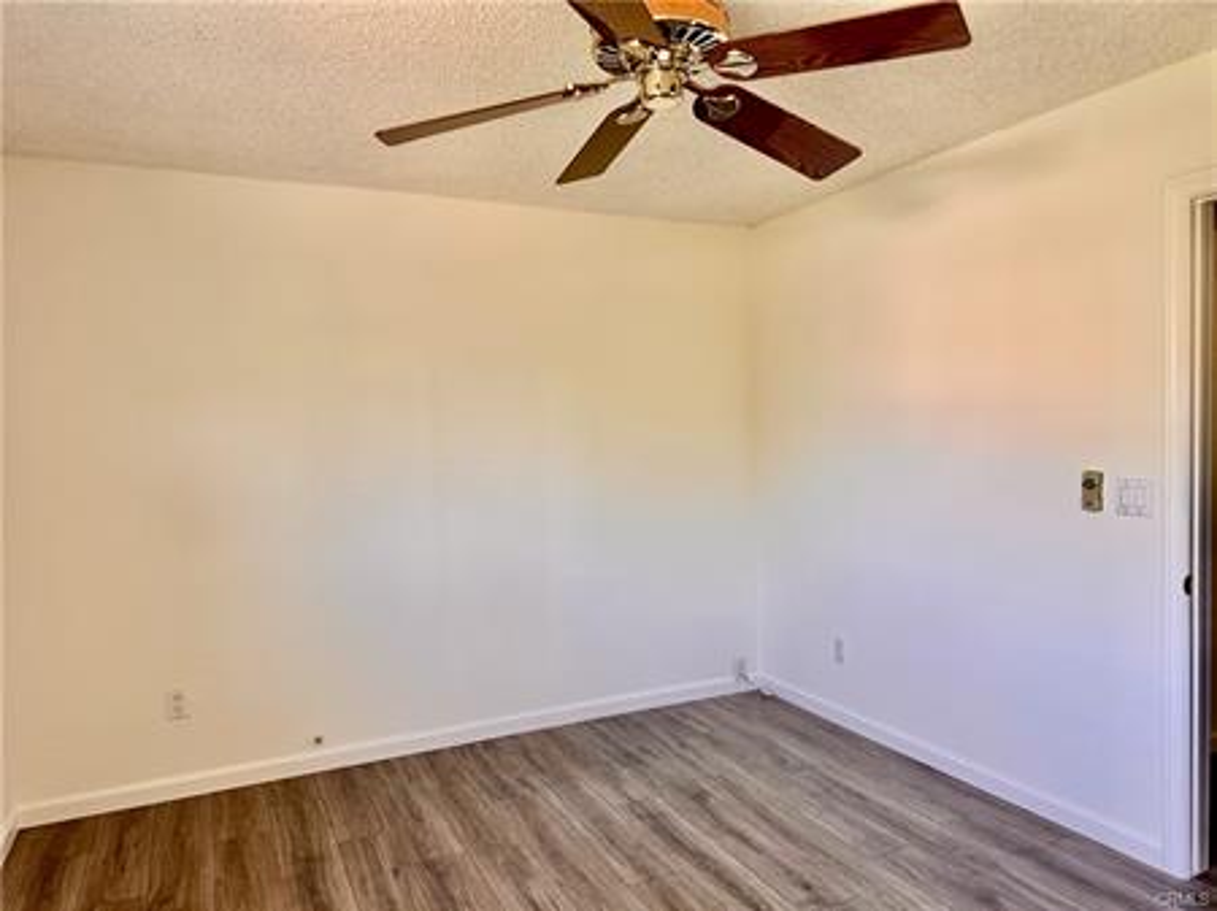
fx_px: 843
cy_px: 456
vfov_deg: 56.8
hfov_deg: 71.6
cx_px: 608
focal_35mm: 24
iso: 200
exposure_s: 1/121
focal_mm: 6.76
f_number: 1.78
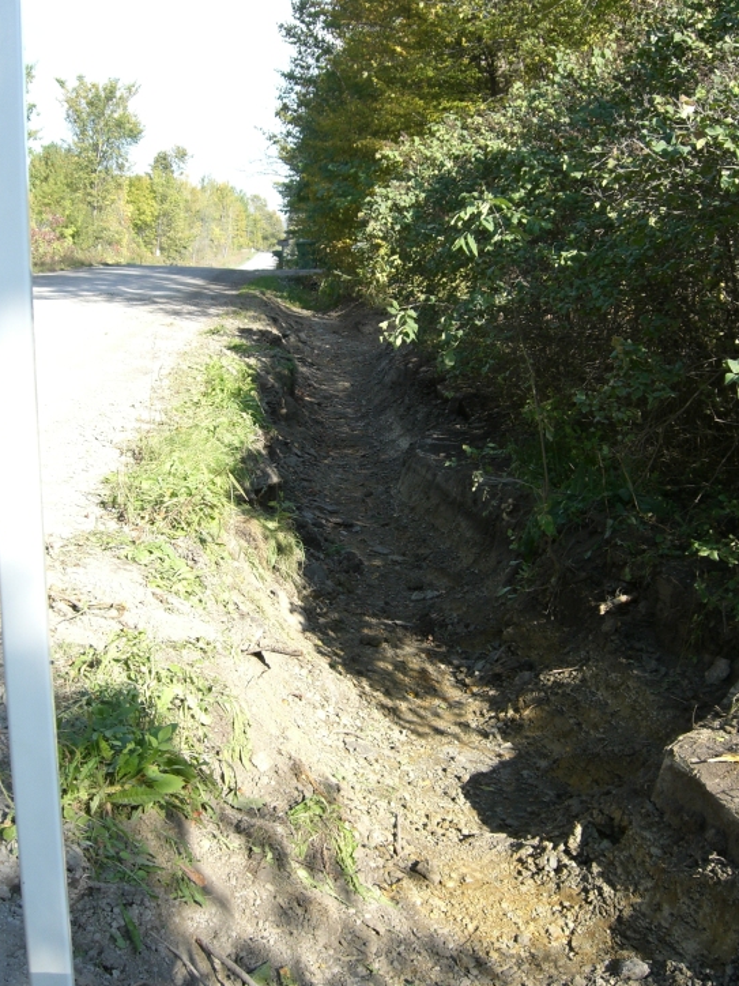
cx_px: 350
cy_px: 468
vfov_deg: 44.8
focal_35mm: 42
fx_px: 1196
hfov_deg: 34.3
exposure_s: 1/250
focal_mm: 7.9
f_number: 4
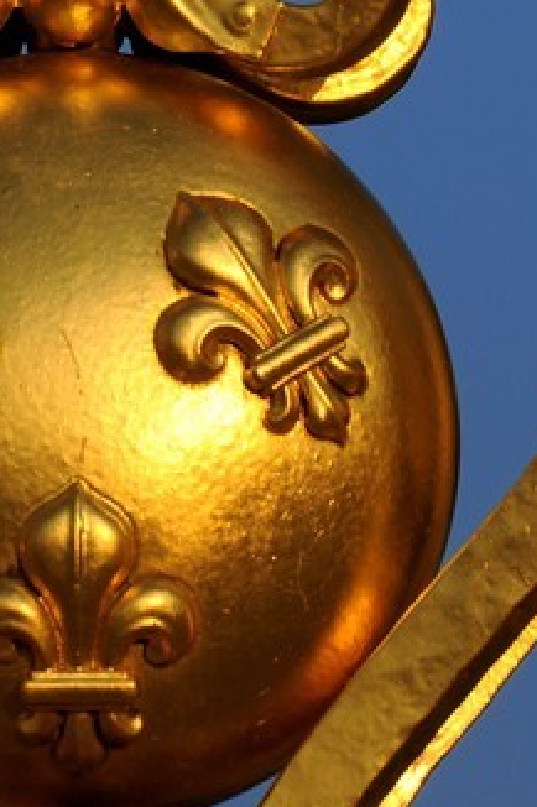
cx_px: 67
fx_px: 21994
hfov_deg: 1.4
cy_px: -1082
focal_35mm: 982
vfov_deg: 2.1
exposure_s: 1/320
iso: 100
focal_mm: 200
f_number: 7.1
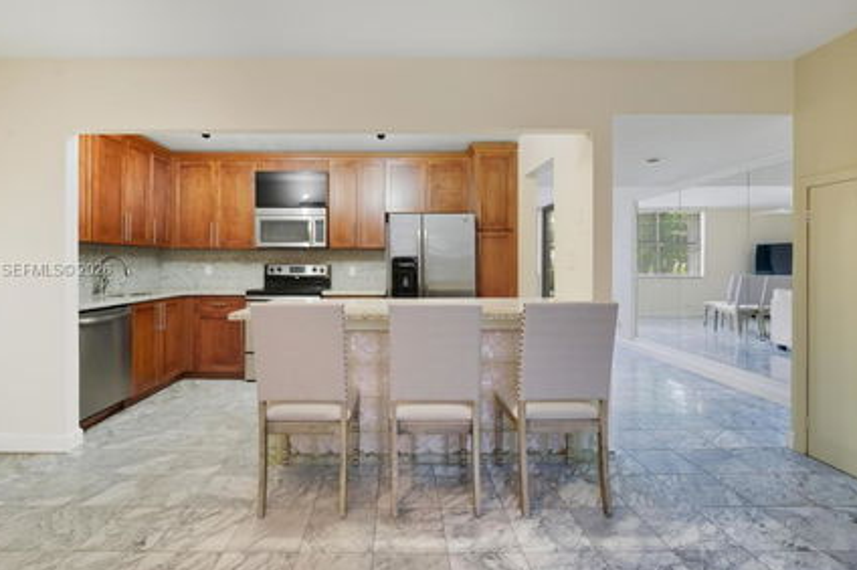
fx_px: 404
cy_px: 271
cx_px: 396
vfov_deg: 70.3
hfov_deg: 93.1
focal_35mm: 17
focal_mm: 15
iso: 100
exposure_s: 1/2.5
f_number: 8
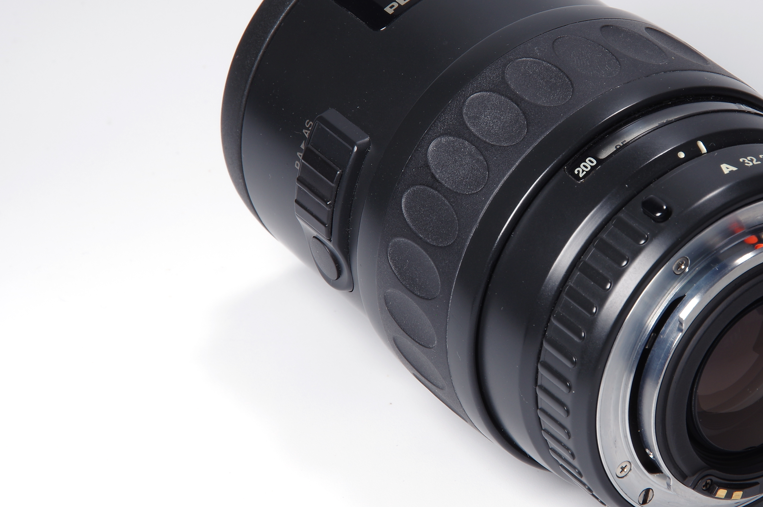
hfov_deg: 11.2
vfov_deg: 7.5
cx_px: 580
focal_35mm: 183
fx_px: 3875
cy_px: 227
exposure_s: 1/6
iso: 100
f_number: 16
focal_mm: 78
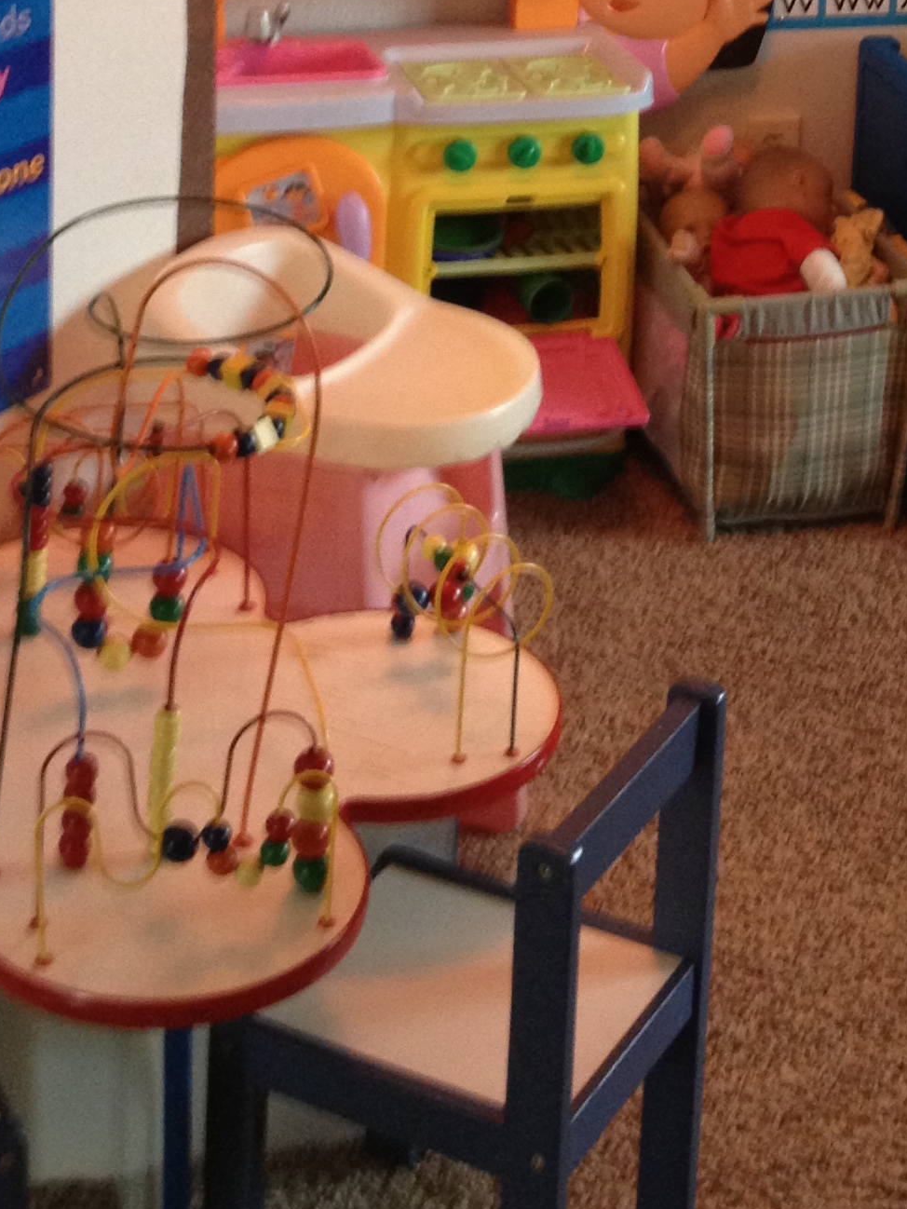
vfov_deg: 21.0
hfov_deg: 16.8
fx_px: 3073
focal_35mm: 88
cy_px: -158
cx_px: 562
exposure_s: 1/20
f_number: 2.4
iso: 160
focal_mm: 4.28
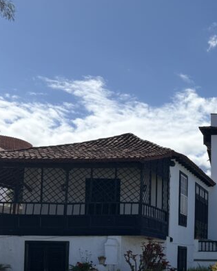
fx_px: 489
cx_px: 284
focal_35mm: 61
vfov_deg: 29.7
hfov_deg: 22.3
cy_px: 240
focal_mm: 6.76
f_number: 1.78
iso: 100
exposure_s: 1/6711
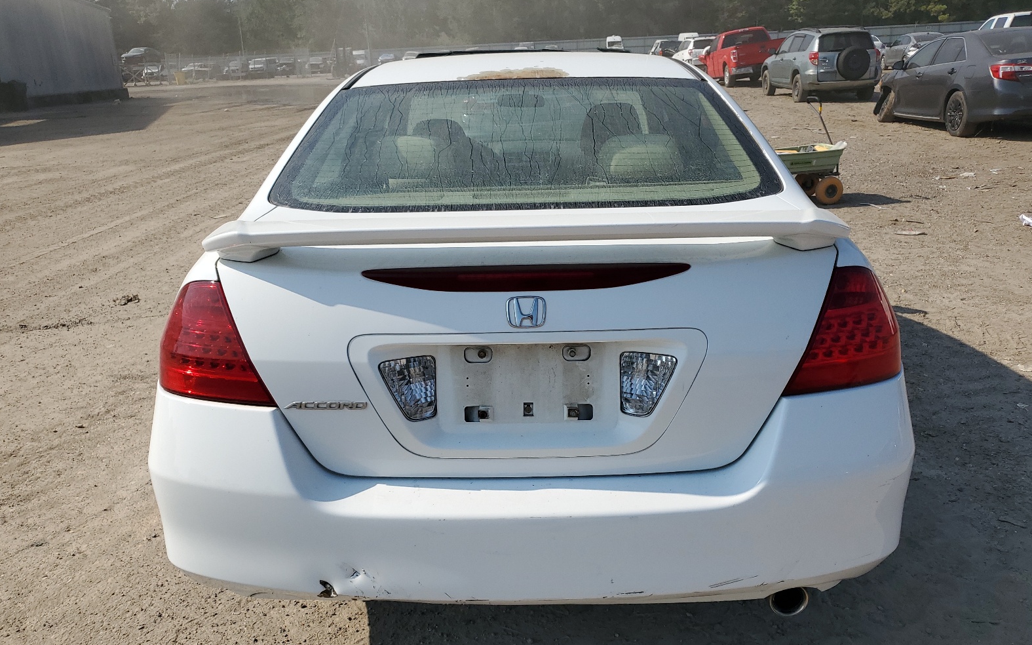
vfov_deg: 44.5
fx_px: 787
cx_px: 520
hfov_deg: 66.5
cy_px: 334
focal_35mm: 28
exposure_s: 1/5000
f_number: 1.5
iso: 50
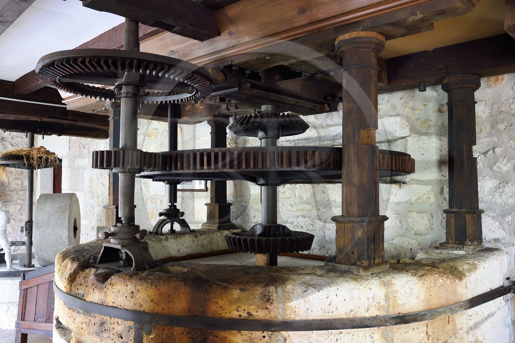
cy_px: 172
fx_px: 458
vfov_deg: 41.1
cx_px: 258
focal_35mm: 32
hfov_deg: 58.7
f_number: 8
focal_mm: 32
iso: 1600
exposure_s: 1/8
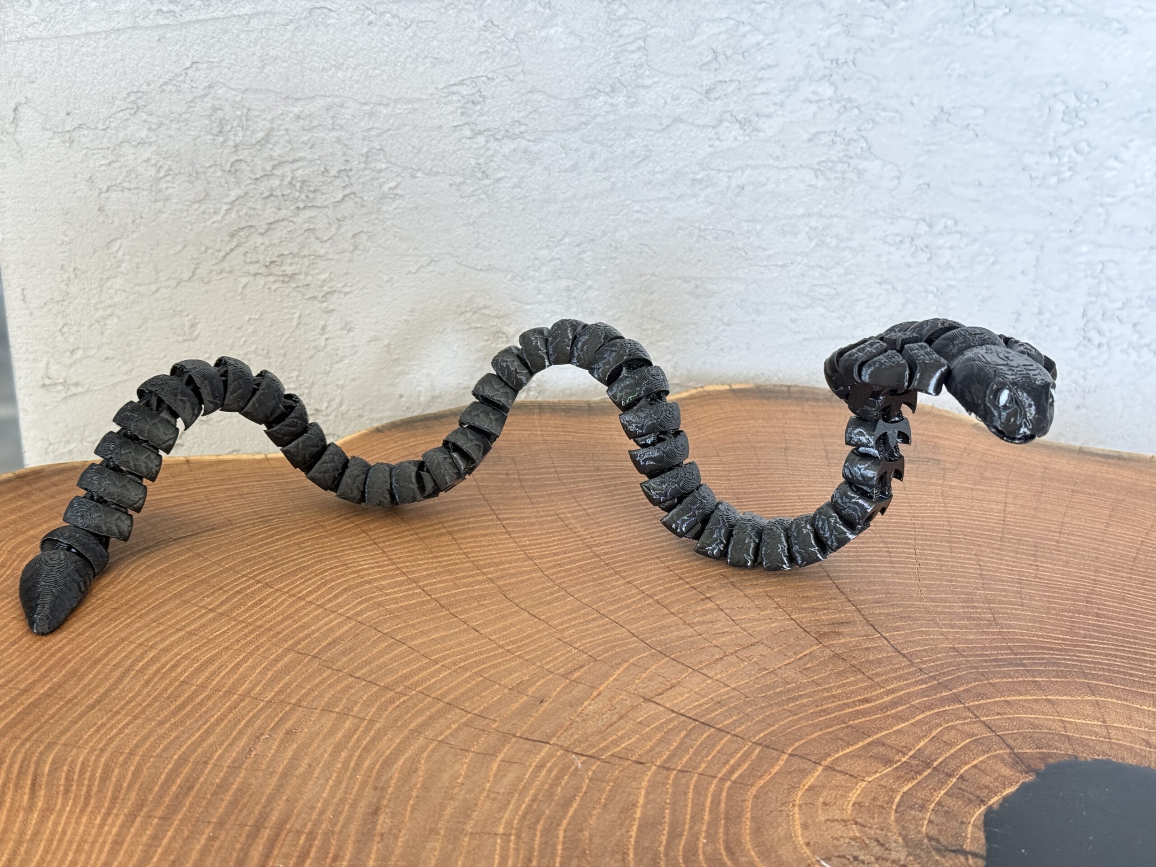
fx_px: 1603
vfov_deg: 30.3
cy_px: 434
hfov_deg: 39.7
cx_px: 578
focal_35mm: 48
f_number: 1.78
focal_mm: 6.76
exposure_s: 1/40
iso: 320
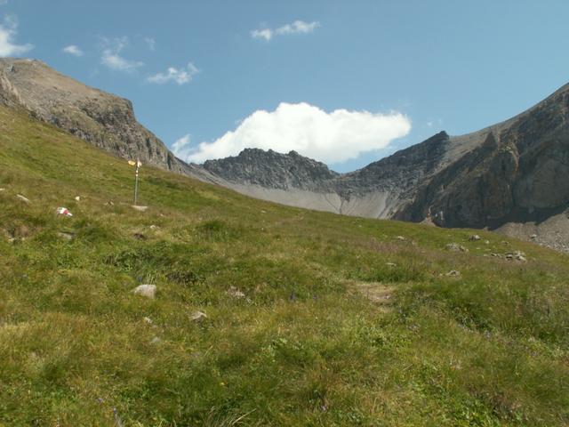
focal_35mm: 35
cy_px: 214
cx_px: 284
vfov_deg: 40.7
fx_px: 575
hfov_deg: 52.6
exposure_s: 1/200
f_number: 6.3
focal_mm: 5.86
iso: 50
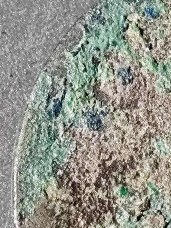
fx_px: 1937
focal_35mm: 294
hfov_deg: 5.0
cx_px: 272
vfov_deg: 6.7
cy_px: 198
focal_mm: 9
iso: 500
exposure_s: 1/100
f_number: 2
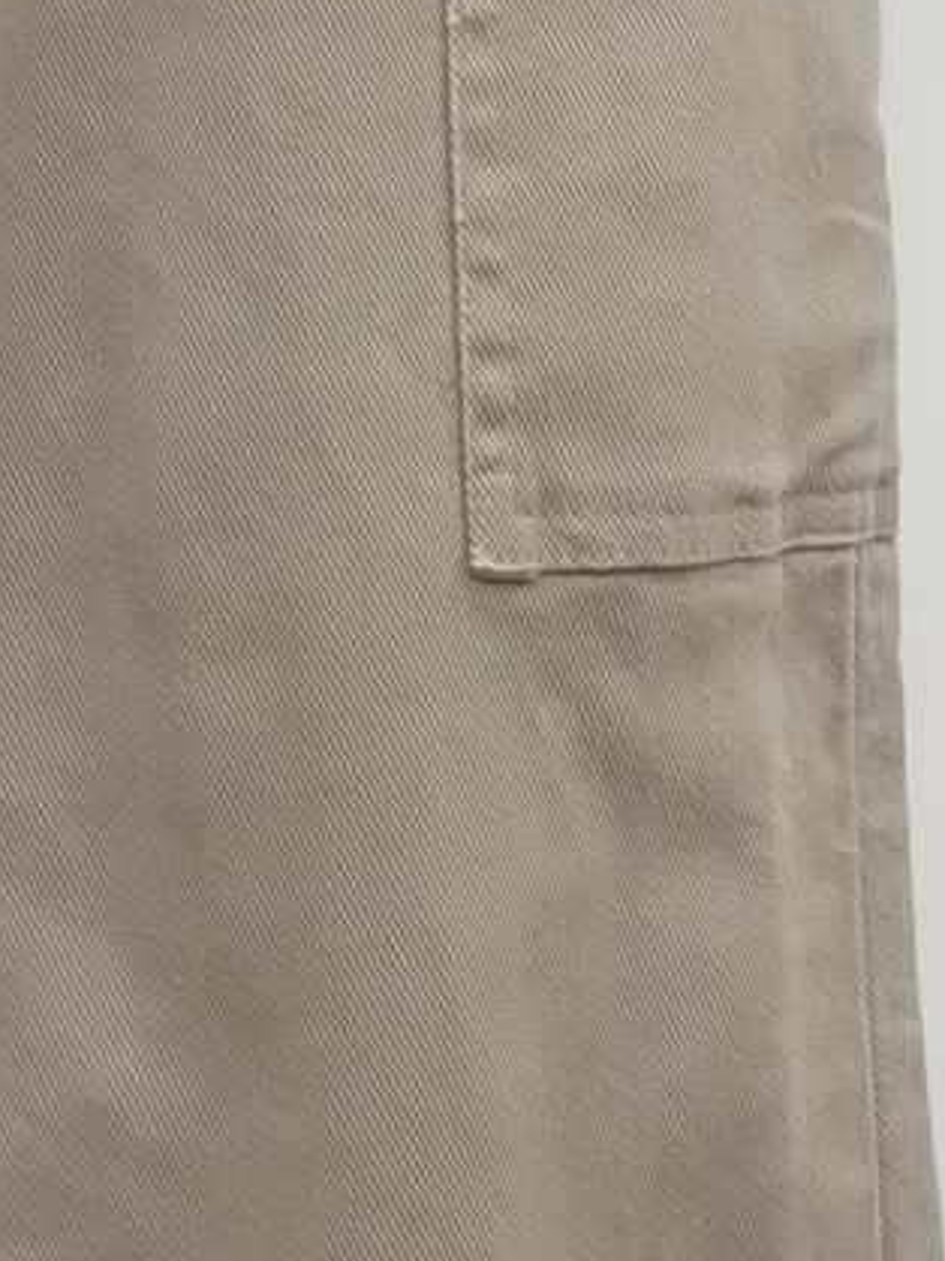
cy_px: 105
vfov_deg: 11.8
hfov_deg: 8.7
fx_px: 6045
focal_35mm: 166
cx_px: -482
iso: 217
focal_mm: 4.75
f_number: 1.8
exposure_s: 1/50
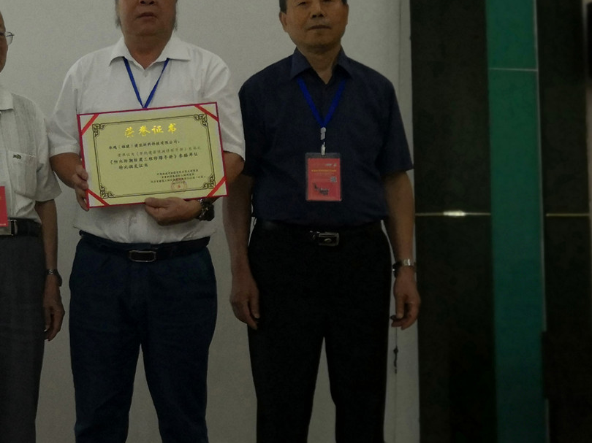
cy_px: 93
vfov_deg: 17.4
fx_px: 1436
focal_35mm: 84
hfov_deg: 22.4
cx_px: -6
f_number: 1.8
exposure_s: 1/40
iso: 200
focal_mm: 3.95
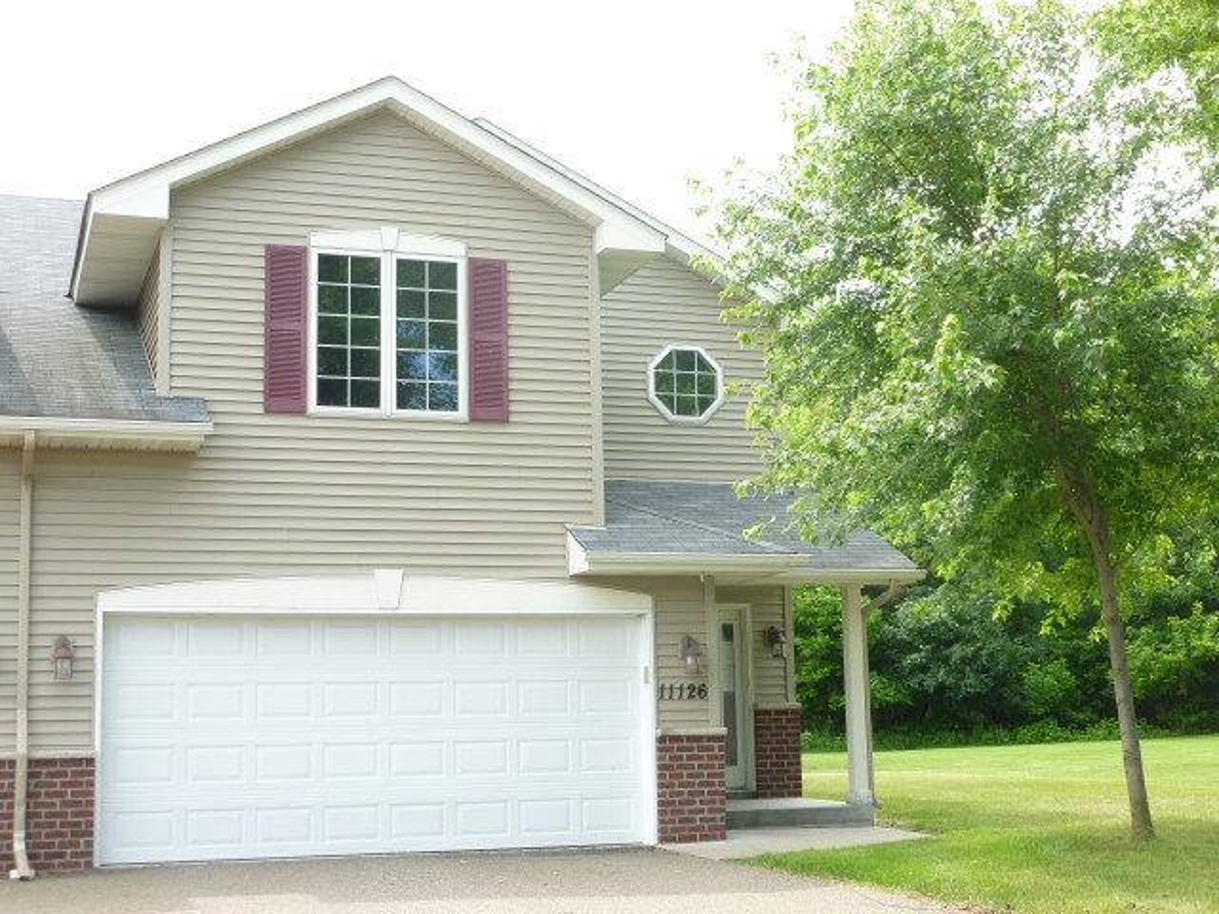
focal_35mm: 47
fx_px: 1655
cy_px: 457
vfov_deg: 30.9
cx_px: 610
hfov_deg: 40.4
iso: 100
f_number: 3.8
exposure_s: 1/125
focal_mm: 8.4
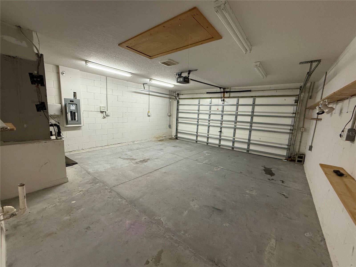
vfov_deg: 85.7
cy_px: 134
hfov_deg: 102.1
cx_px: 178
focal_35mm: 14
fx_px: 144
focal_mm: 2.22
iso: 320
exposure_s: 1/120
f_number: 2.2
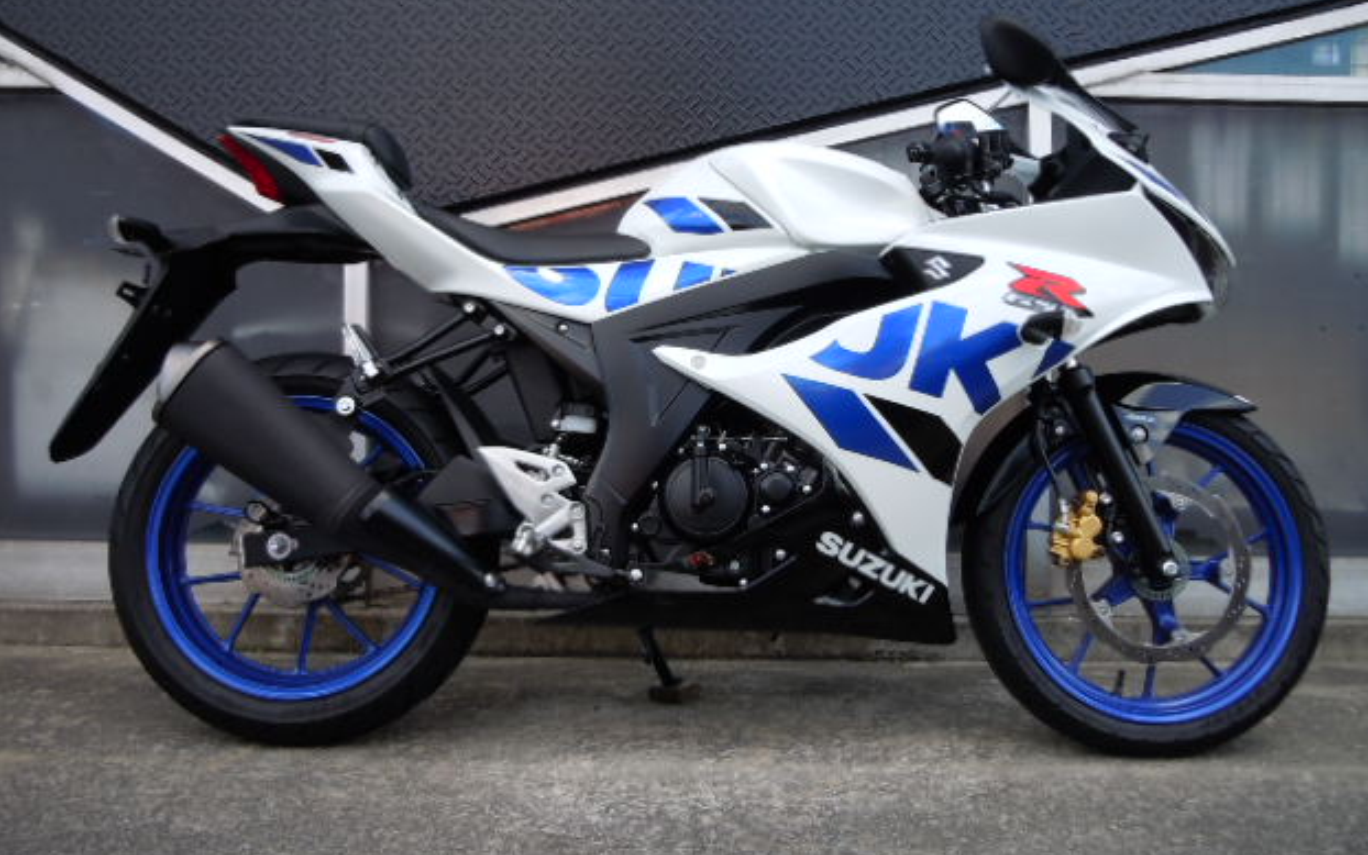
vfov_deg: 35.3
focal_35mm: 36
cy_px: 393
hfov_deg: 54.0
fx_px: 1342
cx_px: 699
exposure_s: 1/160
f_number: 4
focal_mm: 5.9
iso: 100
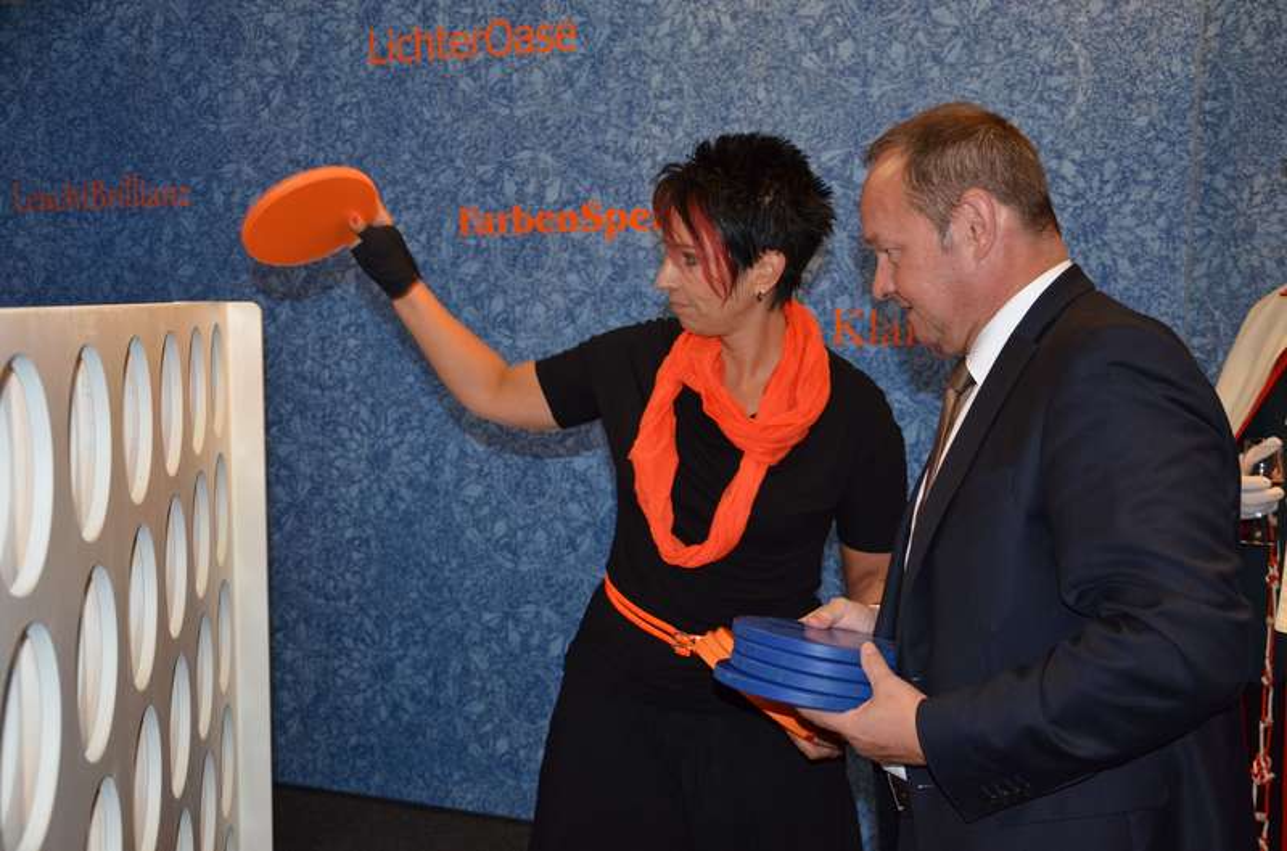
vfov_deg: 34.0
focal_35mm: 39
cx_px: 644
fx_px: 1391
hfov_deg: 49.7
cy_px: 426
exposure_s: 1/60
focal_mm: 26
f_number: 4
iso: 800
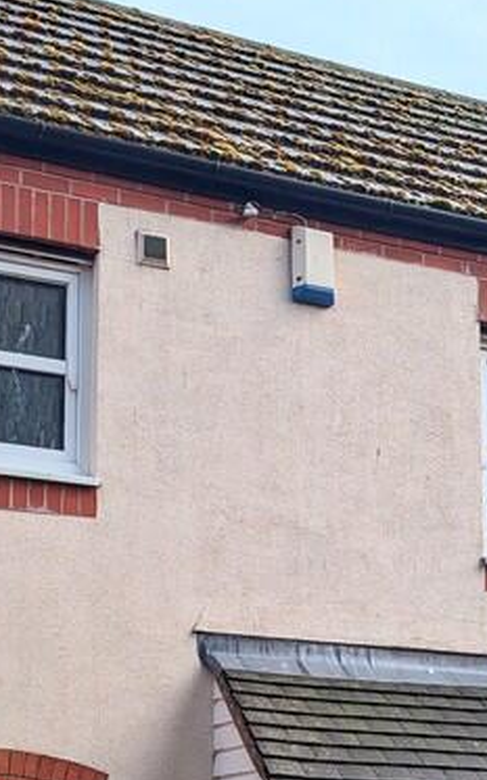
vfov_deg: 28.6
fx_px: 1487
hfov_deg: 18.6
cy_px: 643
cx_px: 242
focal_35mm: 70
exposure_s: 1/1471
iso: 42
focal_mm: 6.81
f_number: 1.85
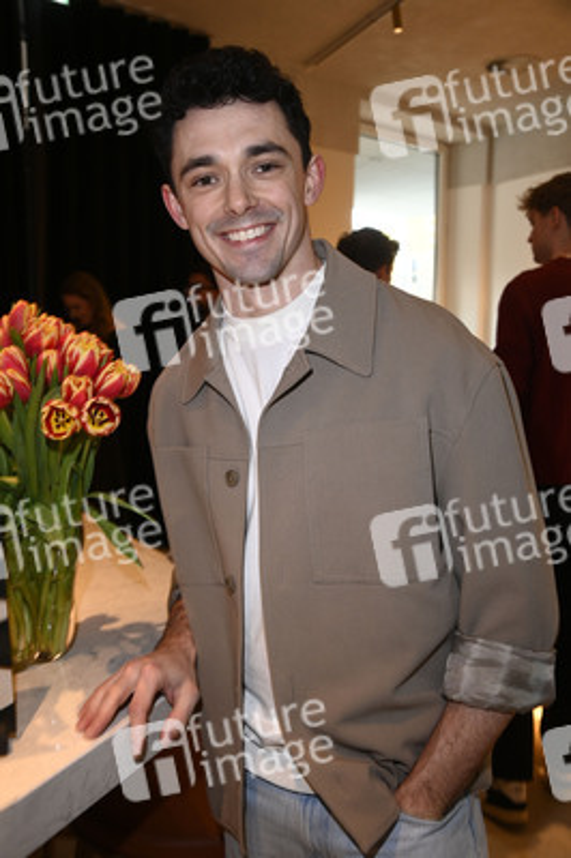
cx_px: 286
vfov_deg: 55.8
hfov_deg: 38.8
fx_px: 810
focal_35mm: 34
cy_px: 429
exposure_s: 1/80
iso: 1250
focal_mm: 34
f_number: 5.6
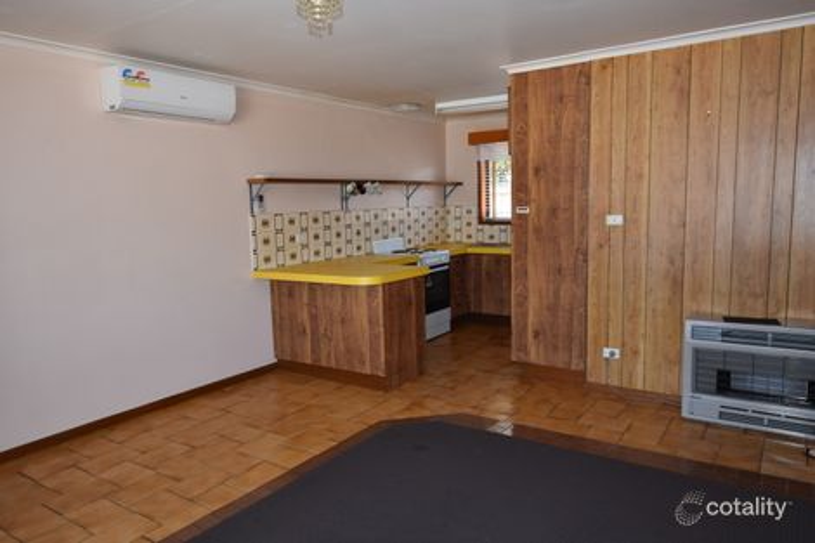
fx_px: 577
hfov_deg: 70.5
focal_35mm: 26
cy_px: 272
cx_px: 408
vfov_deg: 50.4
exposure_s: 1/60
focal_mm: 17
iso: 400
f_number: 3.5
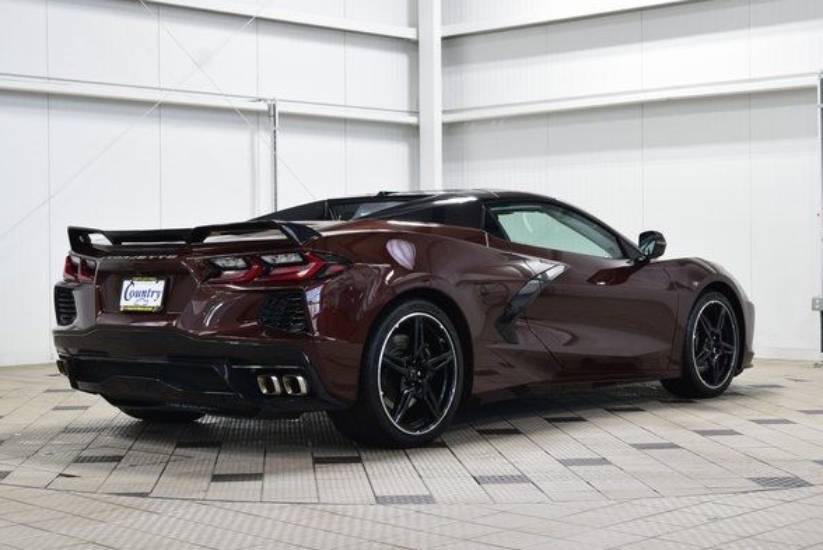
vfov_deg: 21.9
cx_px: 400
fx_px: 1418
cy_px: 279
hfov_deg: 32.4
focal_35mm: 62
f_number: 6.3
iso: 500
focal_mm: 38
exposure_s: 1/15
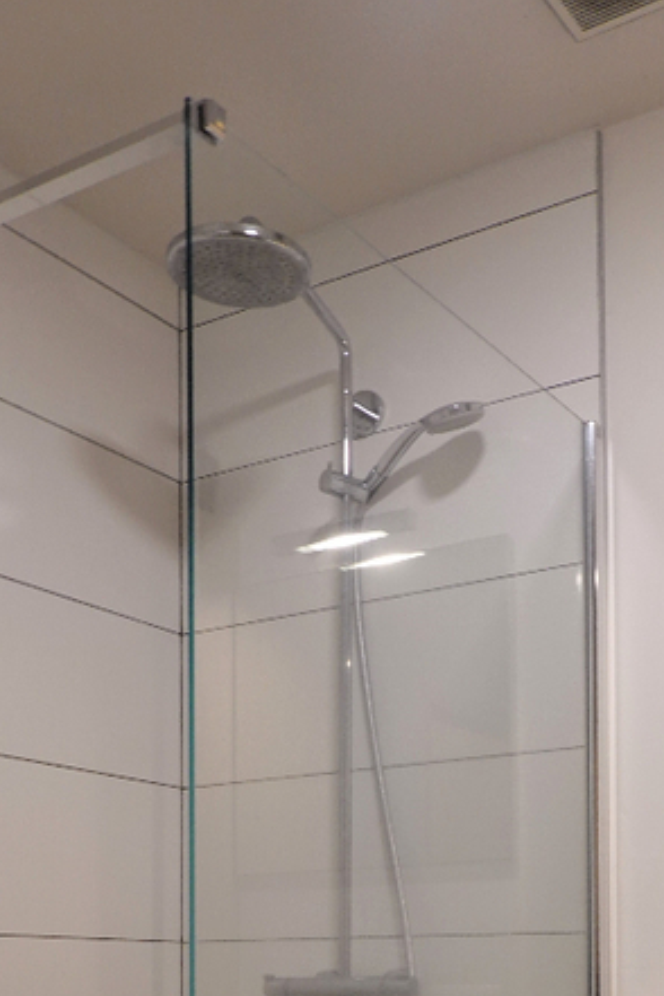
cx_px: 429
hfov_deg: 27.4
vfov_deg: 36.8
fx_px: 1356
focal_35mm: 49
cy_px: 964
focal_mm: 9
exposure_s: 1/25
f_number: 3.2
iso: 250
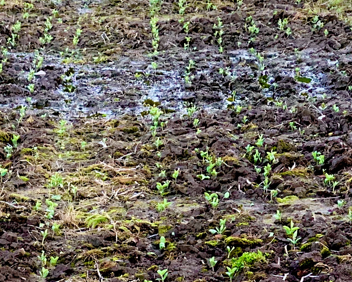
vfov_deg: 9.4
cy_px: 410
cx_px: 99
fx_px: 1667
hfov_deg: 12.0
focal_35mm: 160
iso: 100
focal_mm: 6
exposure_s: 1/122
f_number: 2.4
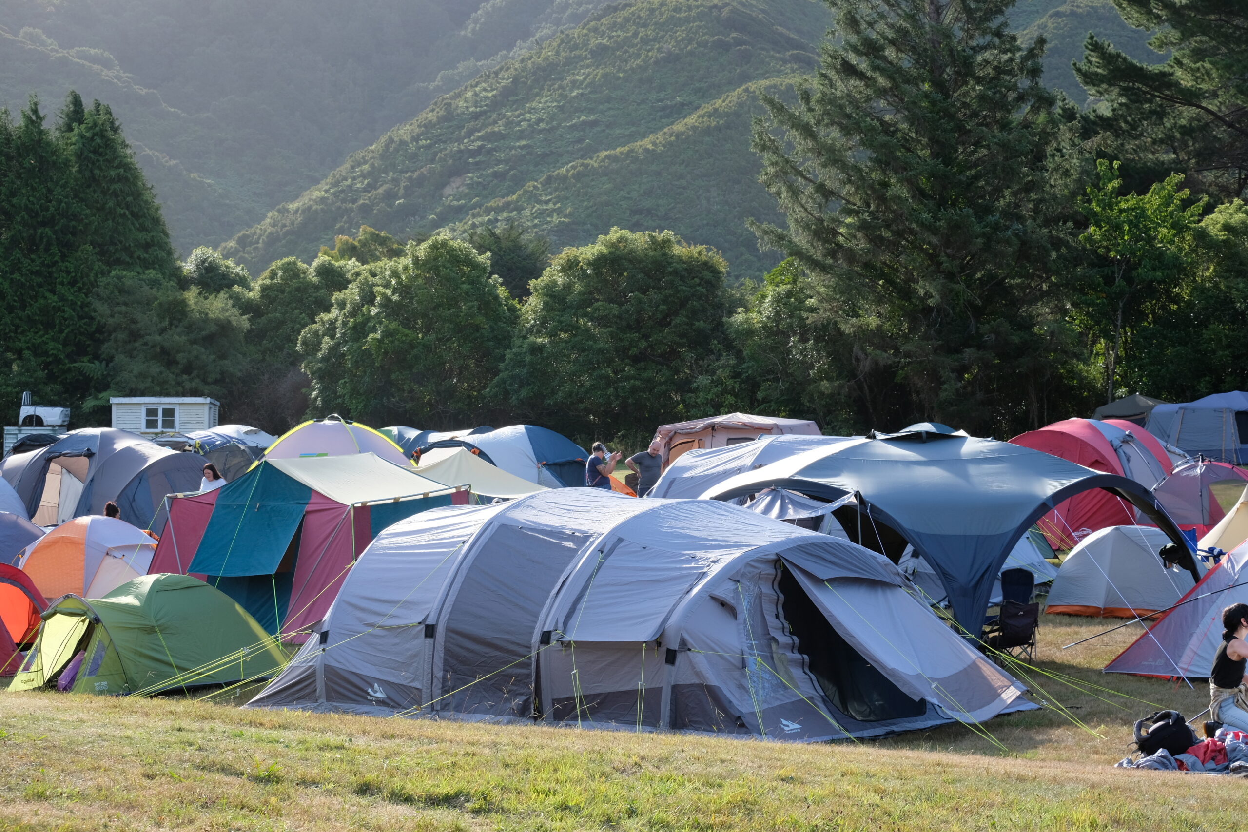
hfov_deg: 25.4
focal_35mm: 80
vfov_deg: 17.1
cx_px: 624
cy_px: 416
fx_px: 2773
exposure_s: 1/200
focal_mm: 53
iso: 400
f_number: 8
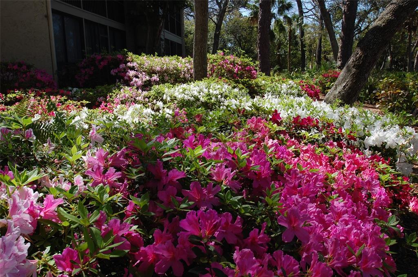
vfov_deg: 43.4
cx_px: 209
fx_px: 348
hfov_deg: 62.0
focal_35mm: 30
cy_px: 138
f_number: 8
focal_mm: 20
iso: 200
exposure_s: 1/250
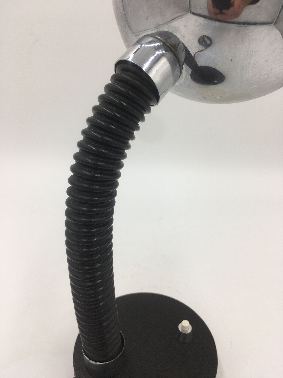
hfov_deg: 48.2
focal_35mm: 29
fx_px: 316
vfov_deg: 61.7
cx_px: 142
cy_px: 189
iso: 25
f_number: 2.2
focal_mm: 4.15
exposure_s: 1/149
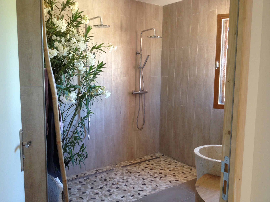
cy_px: 101
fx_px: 273
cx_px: 135
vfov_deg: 40.7
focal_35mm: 35
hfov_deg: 52.6
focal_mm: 4.28
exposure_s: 1/20
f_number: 2.4
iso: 100
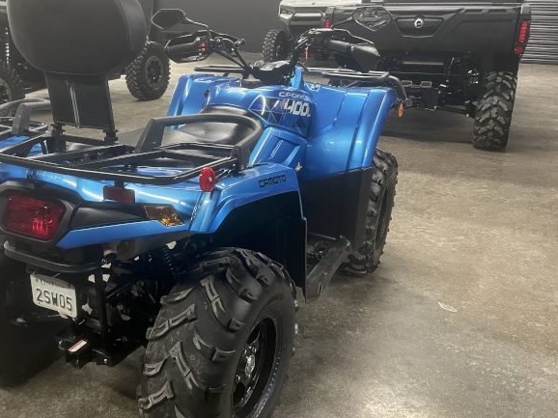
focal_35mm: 36
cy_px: 215
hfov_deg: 50.4
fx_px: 580
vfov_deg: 39.6
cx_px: 182
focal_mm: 4.2
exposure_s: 1/60
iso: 500
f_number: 1.6
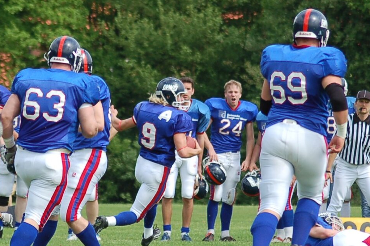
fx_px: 4772
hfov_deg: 4.4
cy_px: 113
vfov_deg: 2.9
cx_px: 157
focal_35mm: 465
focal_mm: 135
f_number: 4.5
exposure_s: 1/1000
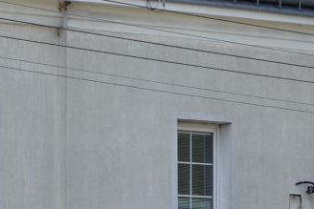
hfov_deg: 5.8
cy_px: 232
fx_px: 3073
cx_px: -87
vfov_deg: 3.9
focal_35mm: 352
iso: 100
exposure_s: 1/250
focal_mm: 55
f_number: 5.6
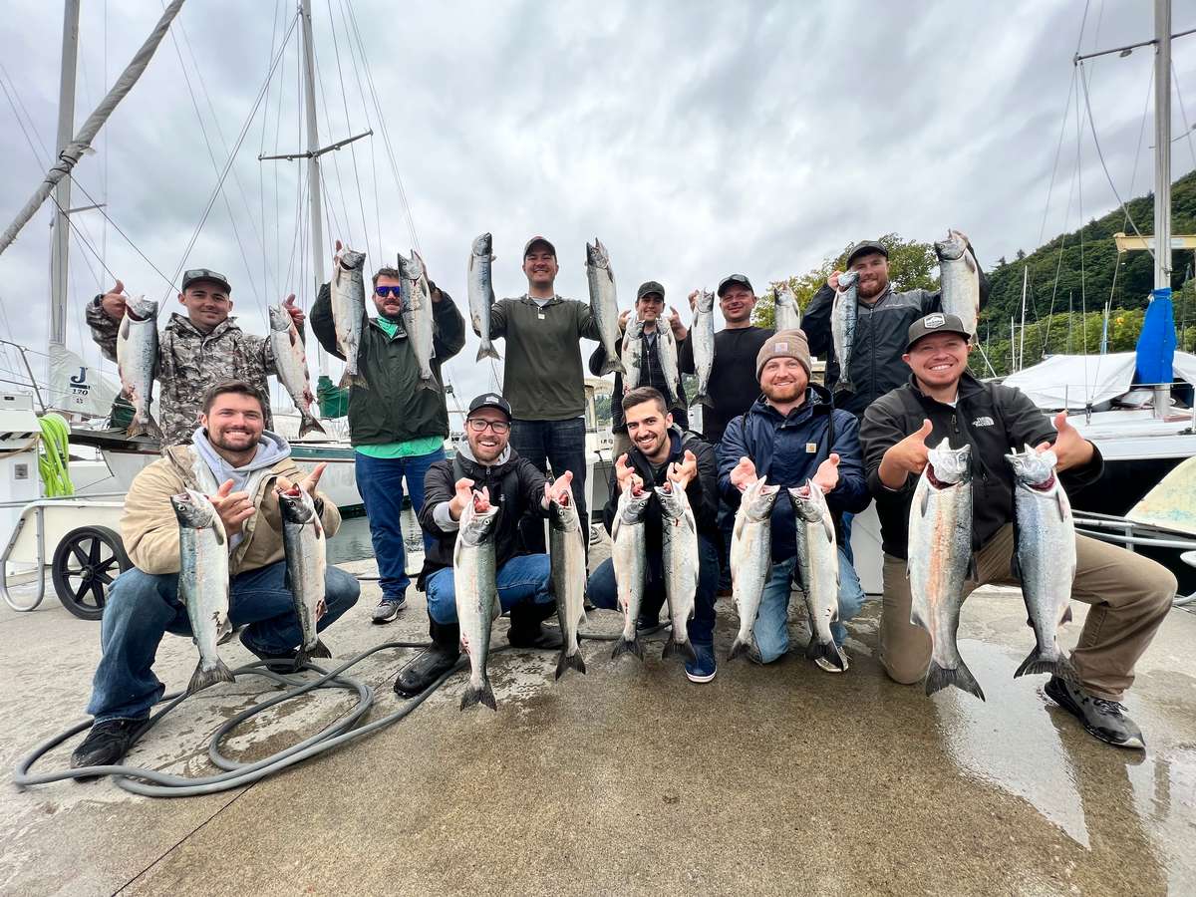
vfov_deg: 89.9
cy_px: 448
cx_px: 598
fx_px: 449
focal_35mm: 13
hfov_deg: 106.2
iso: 32
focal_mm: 1.57
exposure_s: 1/266
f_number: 1.8
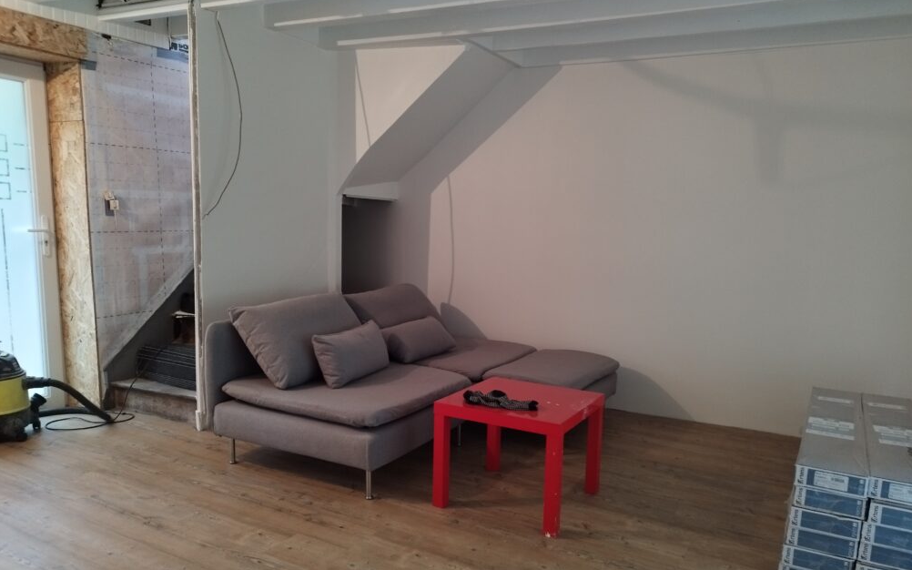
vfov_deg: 47.5
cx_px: 463
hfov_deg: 70.4
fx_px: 646
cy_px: 324
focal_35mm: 26
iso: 600
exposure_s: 1/25
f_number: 1.89
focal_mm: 5.89
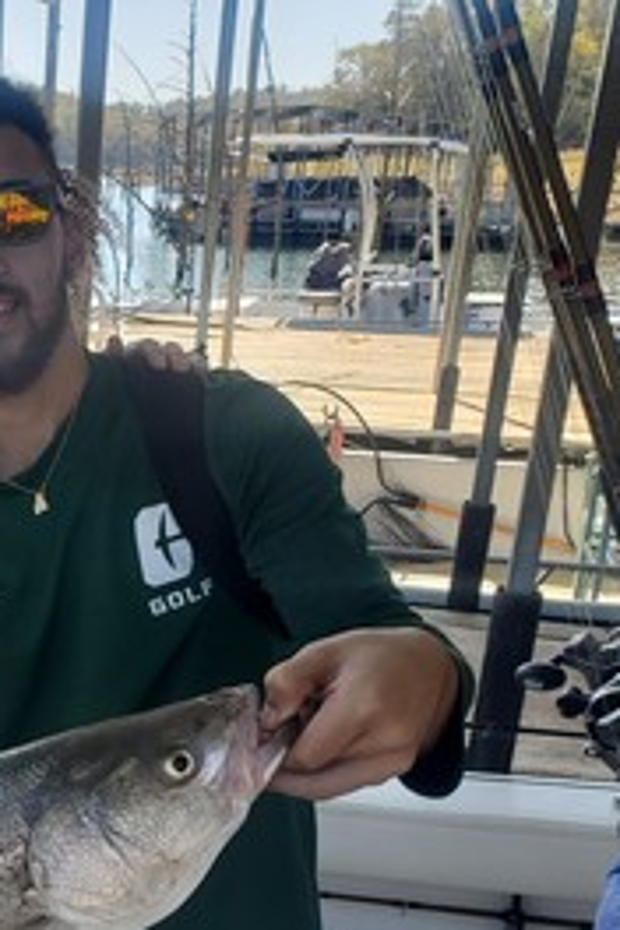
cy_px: 641
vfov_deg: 39.0
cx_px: -85
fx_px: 1292
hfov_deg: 24.9
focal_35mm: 50
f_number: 2.4
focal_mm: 4.3
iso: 50
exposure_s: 1/607
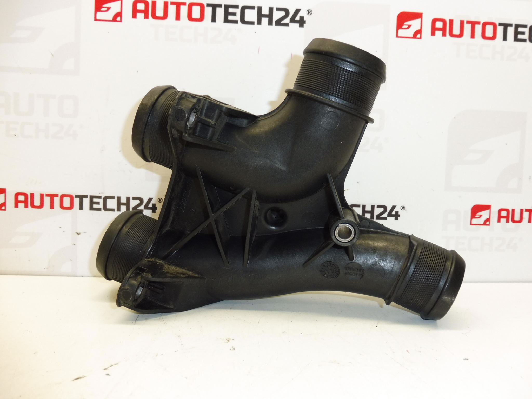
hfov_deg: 71.6
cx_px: 266
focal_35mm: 24
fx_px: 369
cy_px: 200
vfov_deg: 56.8
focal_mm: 4.3
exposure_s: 1/60
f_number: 3.5
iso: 200
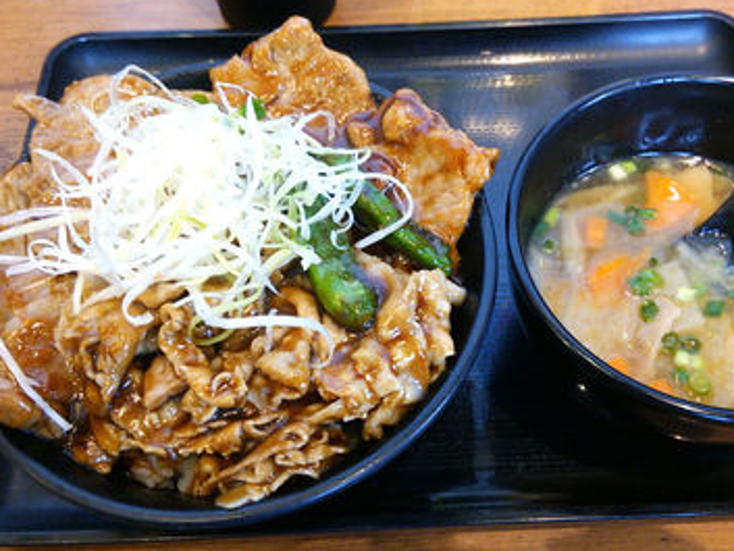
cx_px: 395
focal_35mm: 34
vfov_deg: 41.8
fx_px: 721
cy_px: 285
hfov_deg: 53.9
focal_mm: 4.06
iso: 200
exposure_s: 1/60
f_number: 1.94
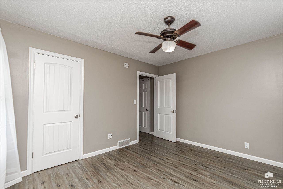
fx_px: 118
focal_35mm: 15
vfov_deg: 77.3
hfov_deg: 100.4
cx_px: 142
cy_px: 94
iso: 500
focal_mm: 10
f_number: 10
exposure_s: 1/60
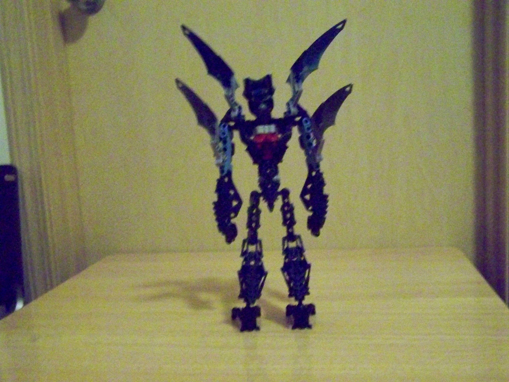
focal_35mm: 38
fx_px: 559
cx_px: 254
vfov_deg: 37.7
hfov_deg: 49.0
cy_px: 191
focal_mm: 6.3
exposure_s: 1/30
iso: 1600
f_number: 2.8
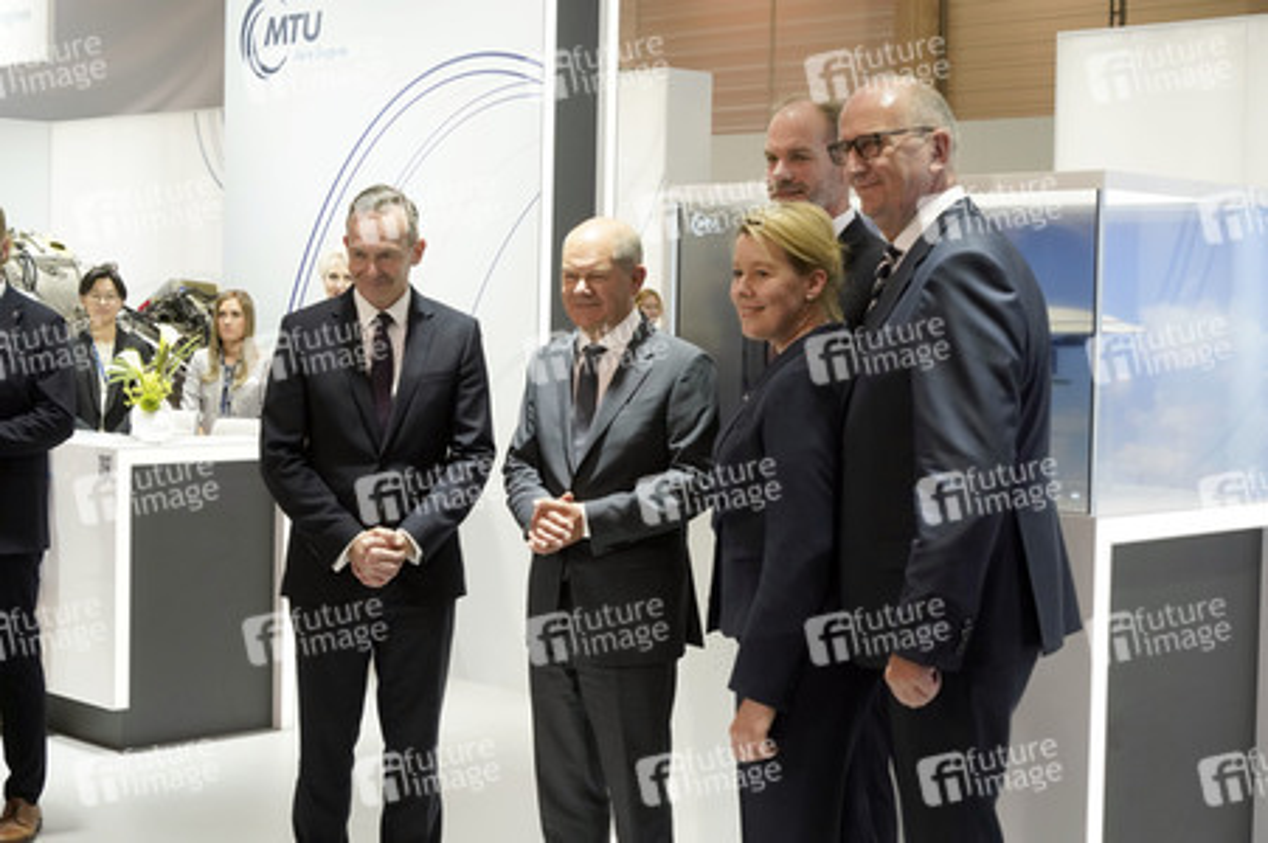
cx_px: 634
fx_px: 1830
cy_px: 422
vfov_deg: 26.0
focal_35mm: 52
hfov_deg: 38.2
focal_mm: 52
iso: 3200
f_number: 5.6
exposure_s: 1/400
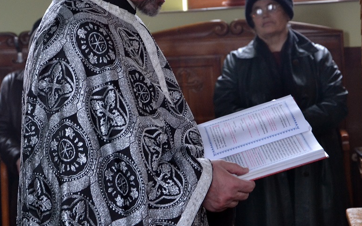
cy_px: 55
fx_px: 1174
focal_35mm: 119
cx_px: 121
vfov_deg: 11.0
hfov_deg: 17.5
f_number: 5
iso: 1600
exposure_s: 1/15
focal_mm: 50
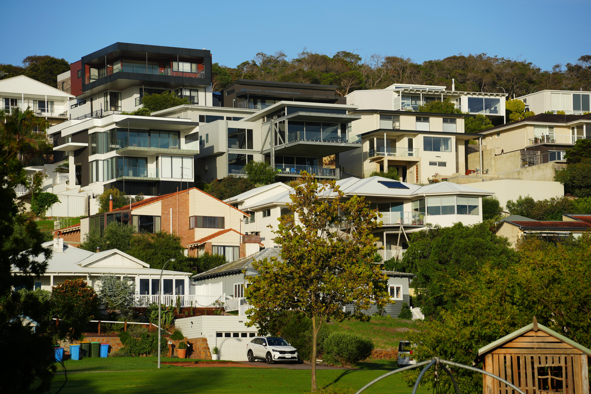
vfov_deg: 10.4
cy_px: 197
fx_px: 2167
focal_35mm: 132
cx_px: 296
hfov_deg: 15.5
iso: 100
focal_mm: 132
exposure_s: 1/800
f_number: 5
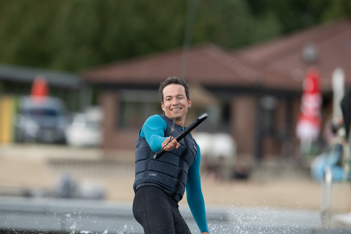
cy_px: 117
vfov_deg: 3.4
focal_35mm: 400
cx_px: 176
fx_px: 3900
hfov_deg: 5.2
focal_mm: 400
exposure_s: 1/2000
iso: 500
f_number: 4.5
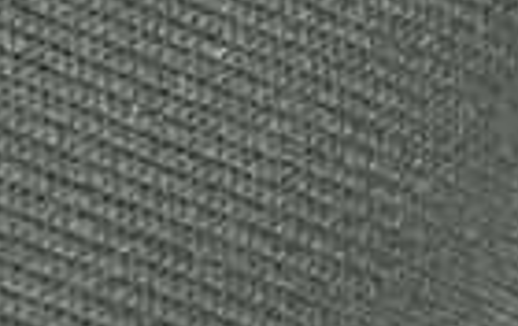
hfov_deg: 9.0
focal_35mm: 201
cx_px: 1376
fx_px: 2842
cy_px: -1437
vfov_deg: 5.0
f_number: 1.8
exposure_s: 1/50
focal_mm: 4.25
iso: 64
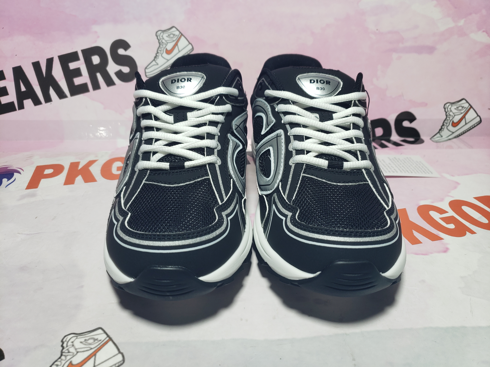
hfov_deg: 67.3
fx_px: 368
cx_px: 245
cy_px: 184
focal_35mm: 26
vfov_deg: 53.1
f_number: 1.5
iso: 50
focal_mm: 4.3
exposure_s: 1/414
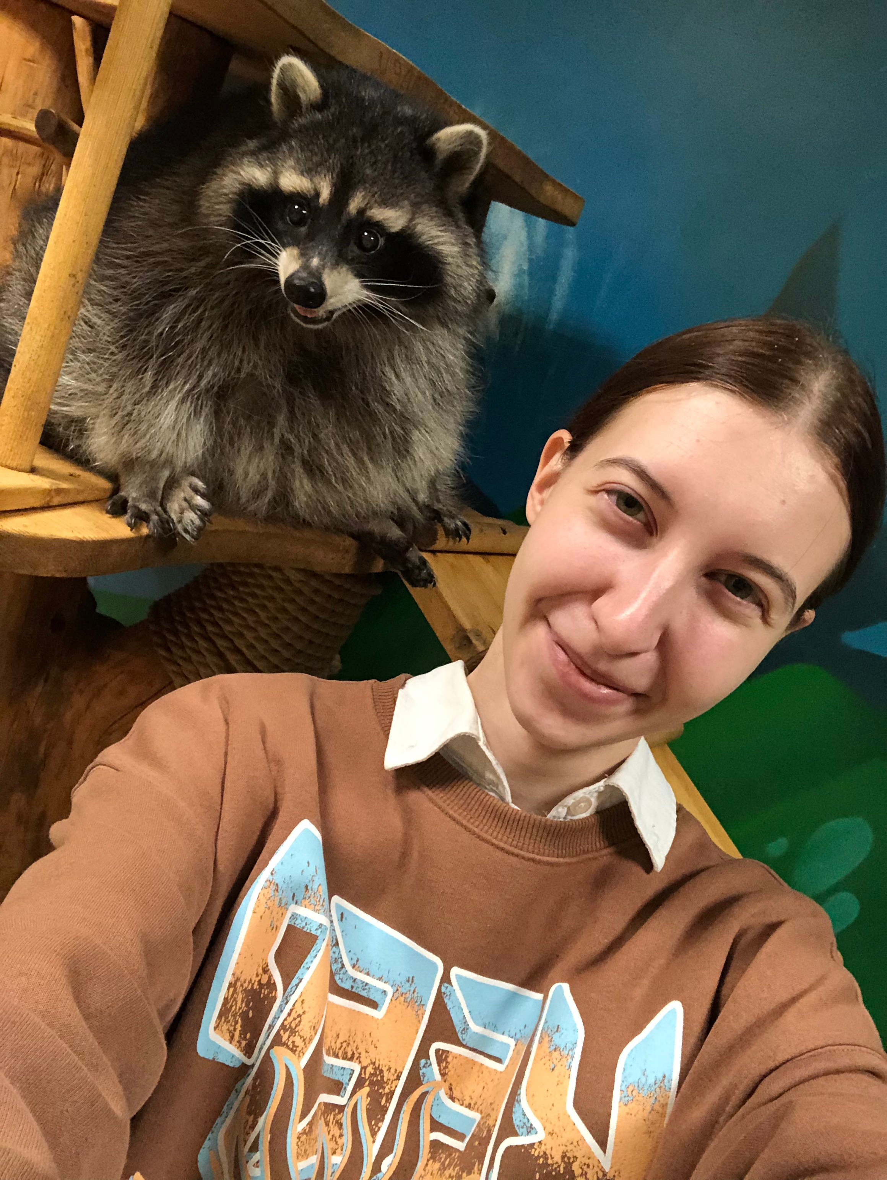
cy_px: 590
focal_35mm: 32
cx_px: 444
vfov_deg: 56.8
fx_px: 1092
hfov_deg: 44.2
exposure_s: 1/50
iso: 320
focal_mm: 2.87
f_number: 2.2
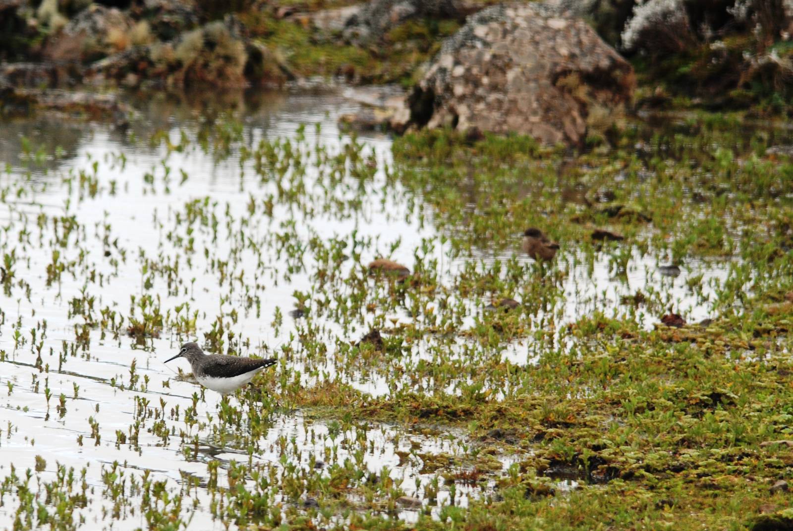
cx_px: 396
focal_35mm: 405
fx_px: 8932
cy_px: 266
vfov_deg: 3.4
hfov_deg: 5.1
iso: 280
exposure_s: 1/500
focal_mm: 270
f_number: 6
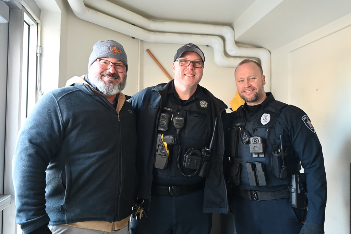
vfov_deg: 42.3
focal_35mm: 31
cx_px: 176
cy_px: 117
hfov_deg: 60.3
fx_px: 302
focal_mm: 31
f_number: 4
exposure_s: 1/60
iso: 3200
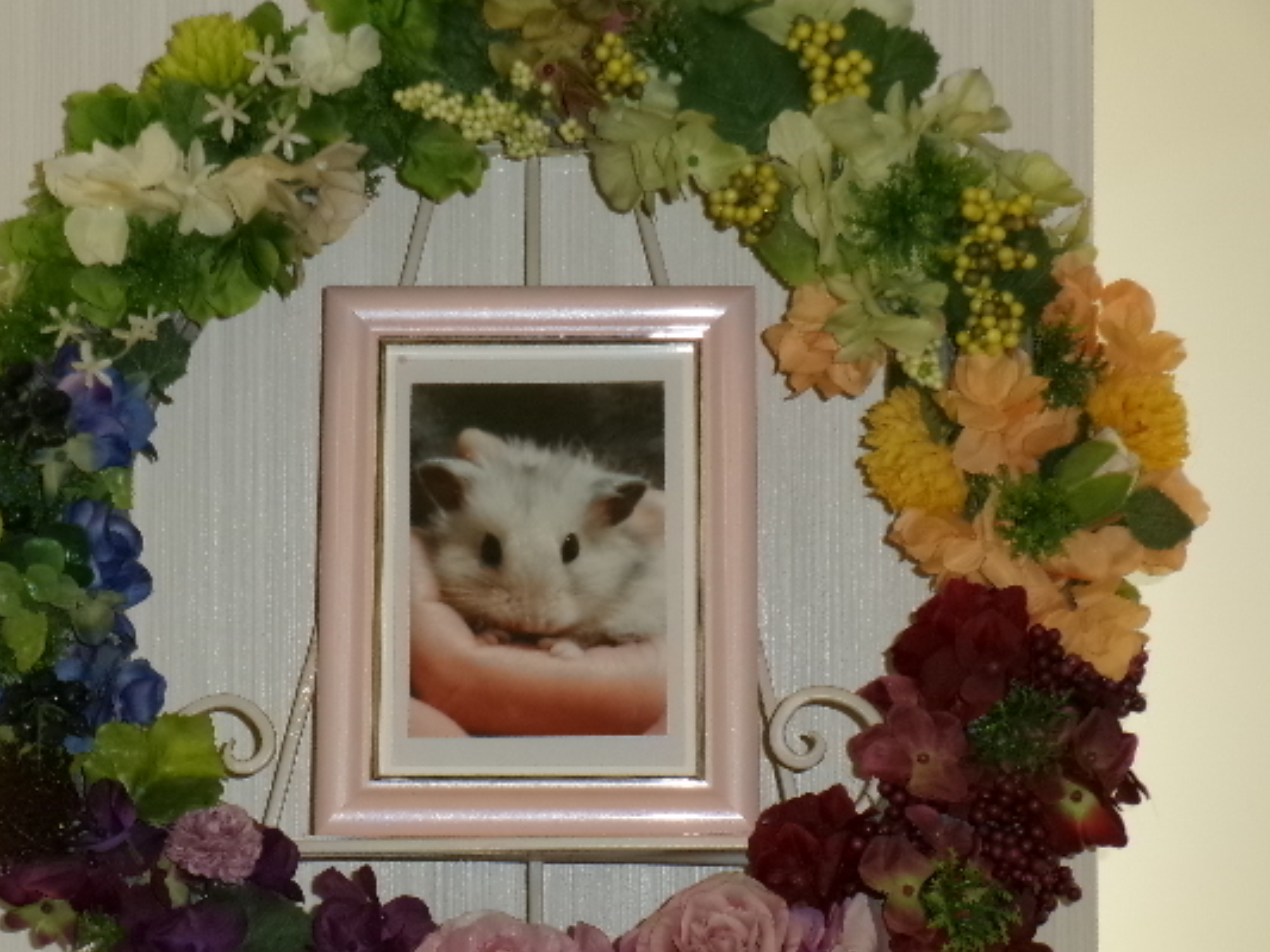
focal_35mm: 114
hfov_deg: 17.3
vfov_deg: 13.0
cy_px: 559
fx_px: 4183
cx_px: 531
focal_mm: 16.9
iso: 250
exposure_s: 1/60
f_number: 5.8
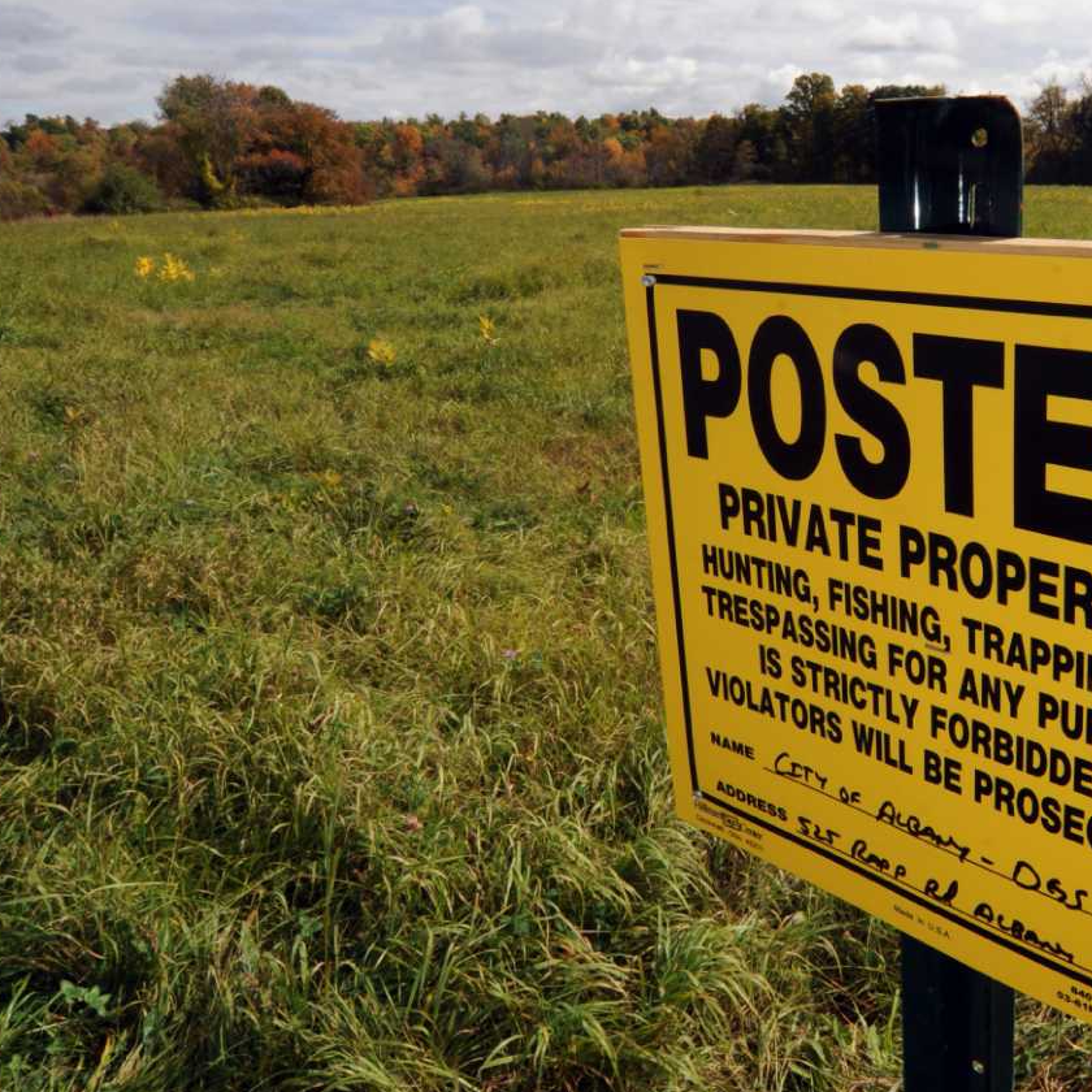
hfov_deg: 53.2
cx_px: 812
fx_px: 1035
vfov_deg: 54.9
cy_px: 402
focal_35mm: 29
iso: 400
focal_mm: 14
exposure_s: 1/250
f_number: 22
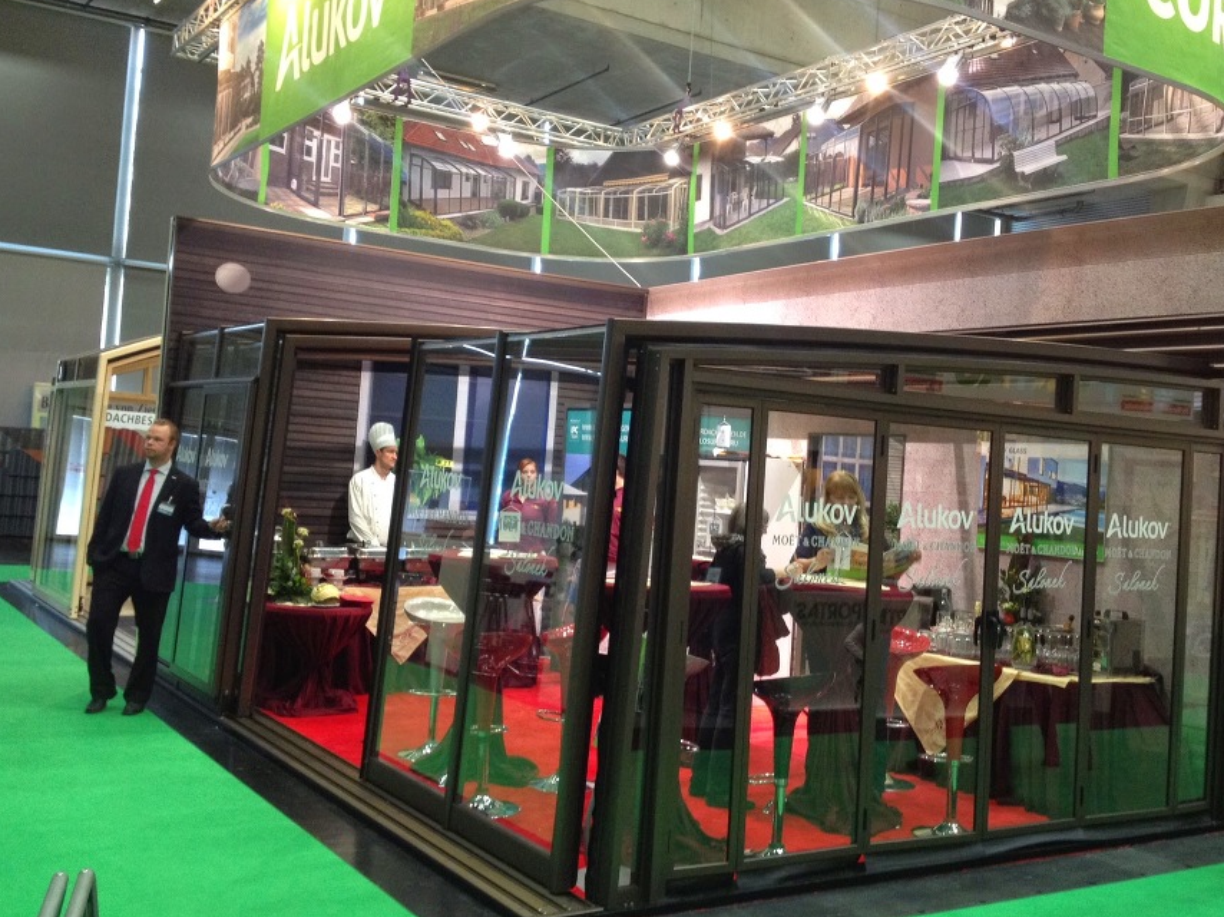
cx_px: 633
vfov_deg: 35.1
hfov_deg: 45.8
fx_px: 1449
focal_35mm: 41
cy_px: 404
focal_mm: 4.28
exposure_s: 1/20
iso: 125
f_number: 2.4
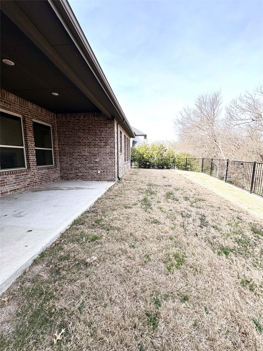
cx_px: 132
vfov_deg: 102.1
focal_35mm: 14
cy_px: 176
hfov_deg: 85.7
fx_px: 142
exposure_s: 1/763
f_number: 2.2
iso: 64
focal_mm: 2.22
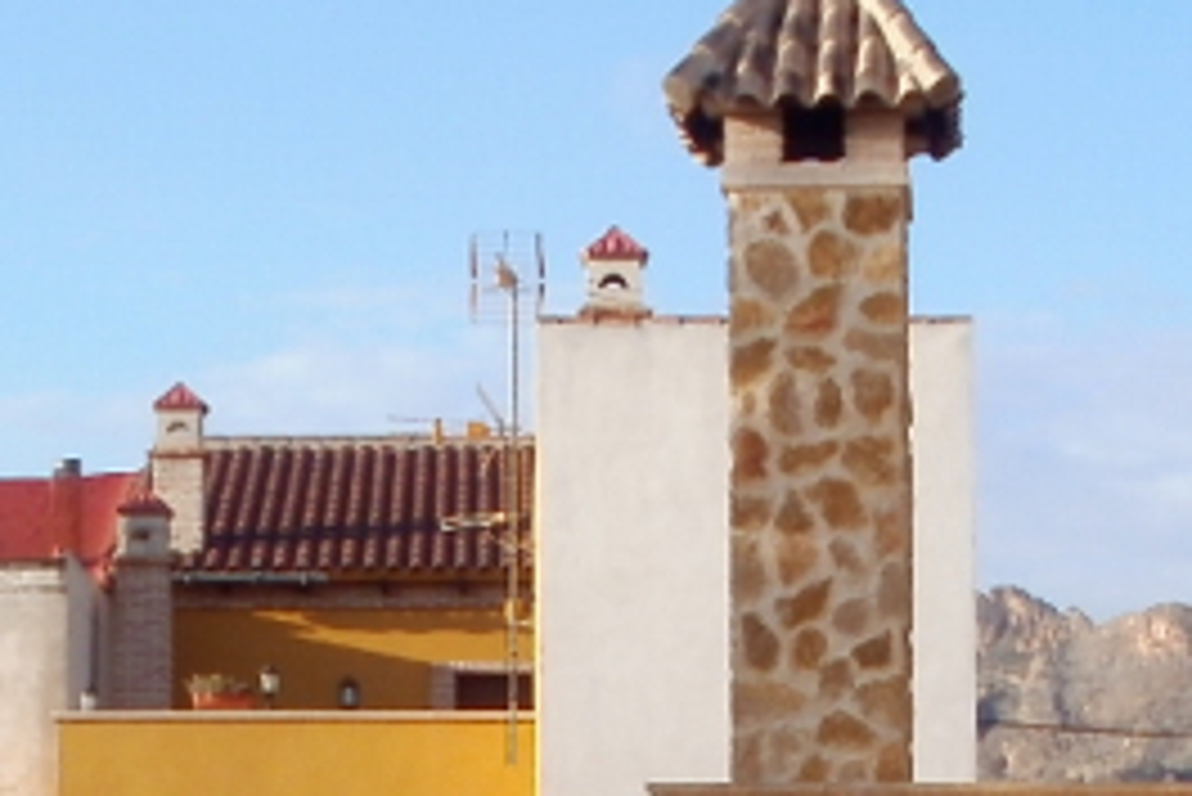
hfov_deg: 16.0
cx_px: 180
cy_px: 1383
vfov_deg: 10.3
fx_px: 4207
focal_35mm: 127
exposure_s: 1/500
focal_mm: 6.3
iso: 100
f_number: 3.5
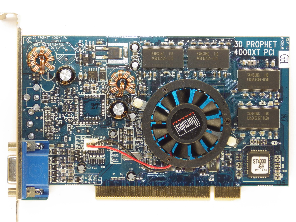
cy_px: 111
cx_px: 148
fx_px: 1667
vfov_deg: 7.6
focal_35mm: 195
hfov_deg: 10.1
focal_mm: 34.9
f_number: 5.4
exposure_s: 1/80
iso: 160
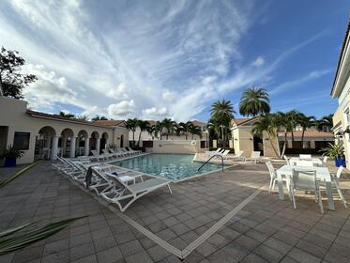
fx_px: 152
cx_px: 173
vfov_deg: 81.7
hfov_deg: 98.1
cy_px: 126
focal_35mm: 15
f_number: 2.2
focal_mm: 2.22
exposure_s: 1/2174
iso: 50
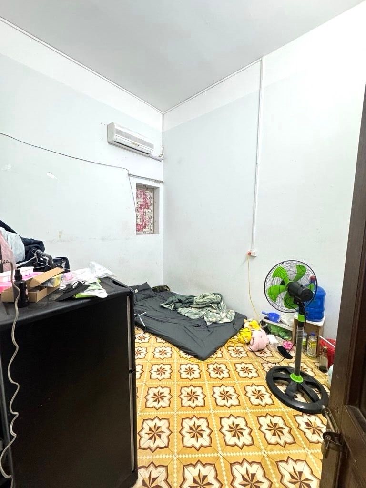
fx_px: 197
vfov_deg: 102.1
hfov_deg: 85.7
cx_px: 183
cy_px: 244
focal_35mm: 14
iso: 320
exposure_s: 1/50
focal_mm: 2.22
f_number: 2.2
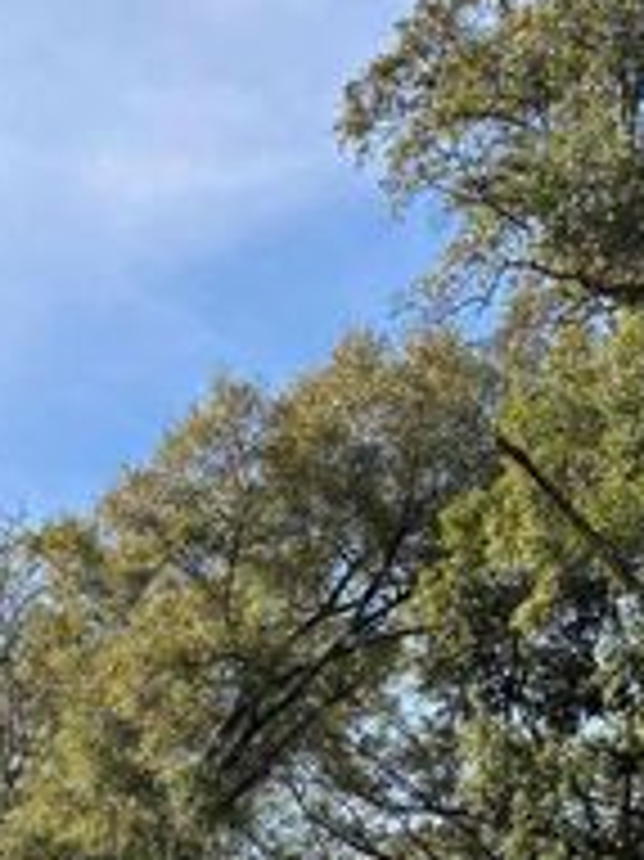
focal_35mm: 91
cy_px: 1344
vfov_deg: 18.7
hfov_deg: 15.8
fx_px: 2260
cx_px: -54
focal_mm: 5.96
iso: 50
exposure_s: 1/1362
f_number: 1.6
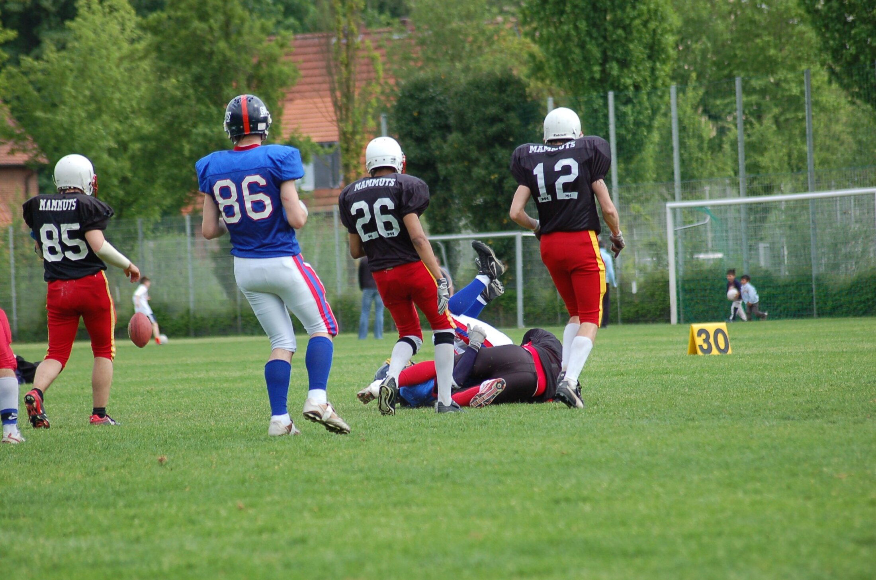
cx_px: 438
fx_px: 5465
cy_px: 290
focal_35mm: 225
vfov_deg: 6.1
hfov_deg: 9.2
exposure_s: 1/1000
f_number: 4.5
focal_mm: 150
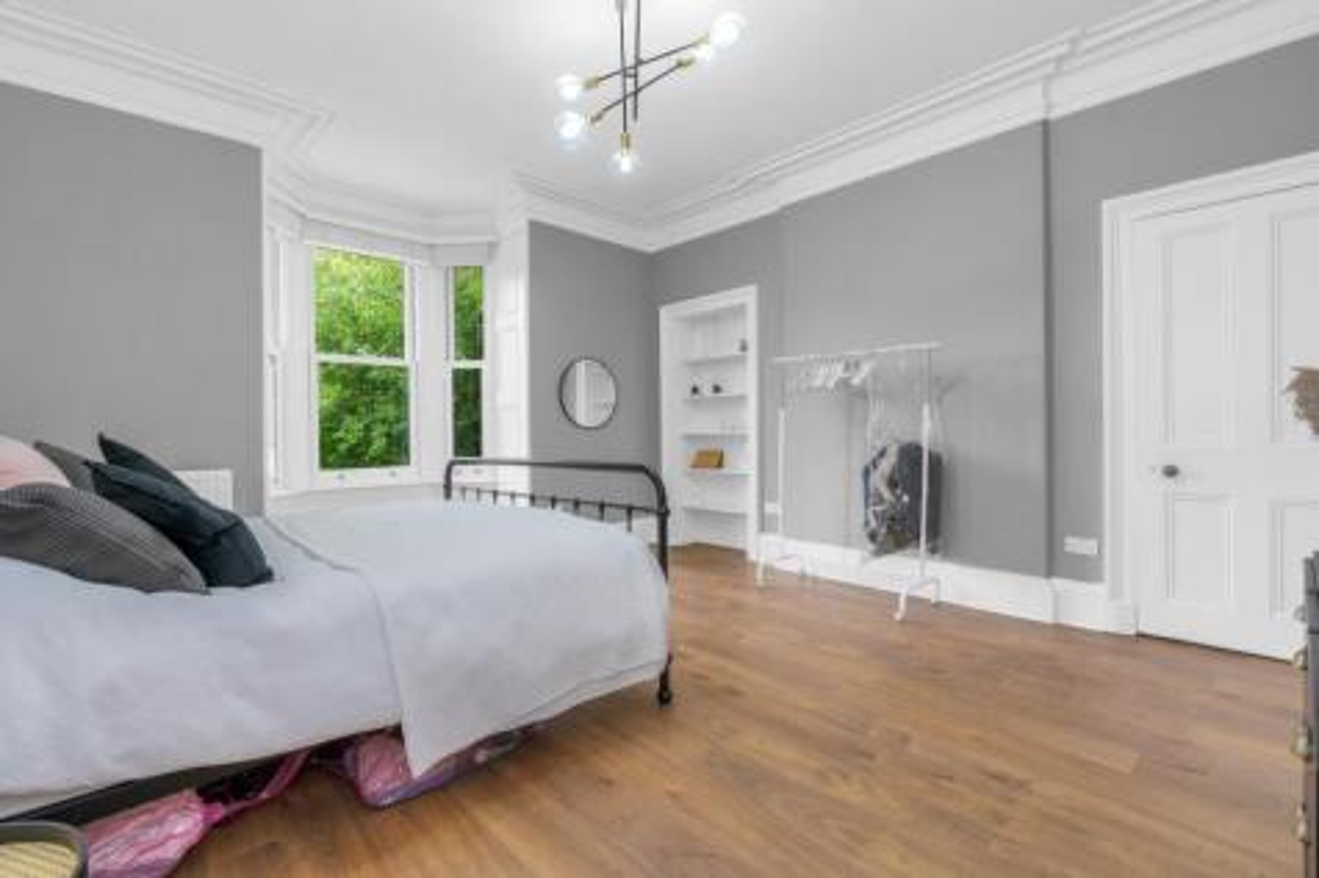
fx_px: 586
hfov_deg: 96.8
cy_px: 439
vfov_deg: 73.7
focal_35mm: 16
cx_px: 660
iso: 200
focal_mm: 16
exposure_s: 1/8
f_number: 9
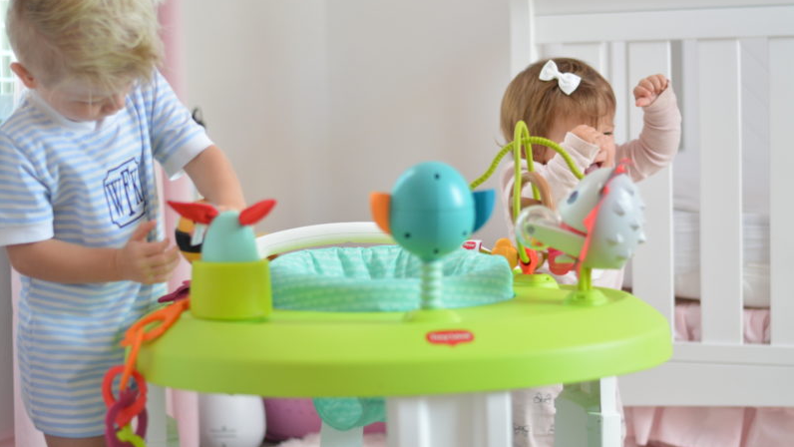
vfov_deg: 15.3
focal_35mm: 79
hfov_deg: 26.8
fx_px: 1663
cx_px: 396
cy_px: 214
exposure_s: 1/250
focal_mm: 50
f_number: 1.8
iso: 1000
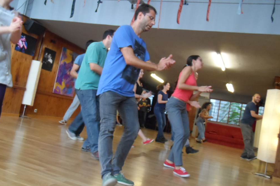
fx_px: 264
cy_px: 90
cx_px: 141
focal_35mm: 34
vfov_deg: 38.9
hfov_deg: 55.8
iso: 800
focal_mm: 5.3
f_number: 3.4
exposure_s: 1/45
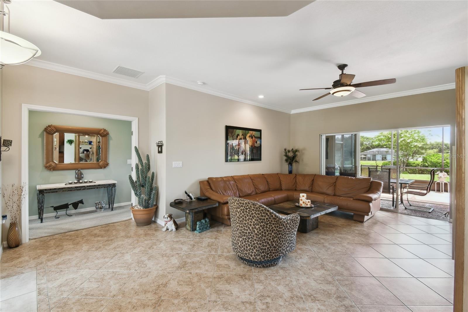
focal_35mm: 15
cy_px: 156
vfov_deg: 77.3
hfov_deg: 100.4
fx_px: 195
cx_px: 234
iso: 100
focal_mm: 10
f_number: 7.1
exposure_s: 1/6
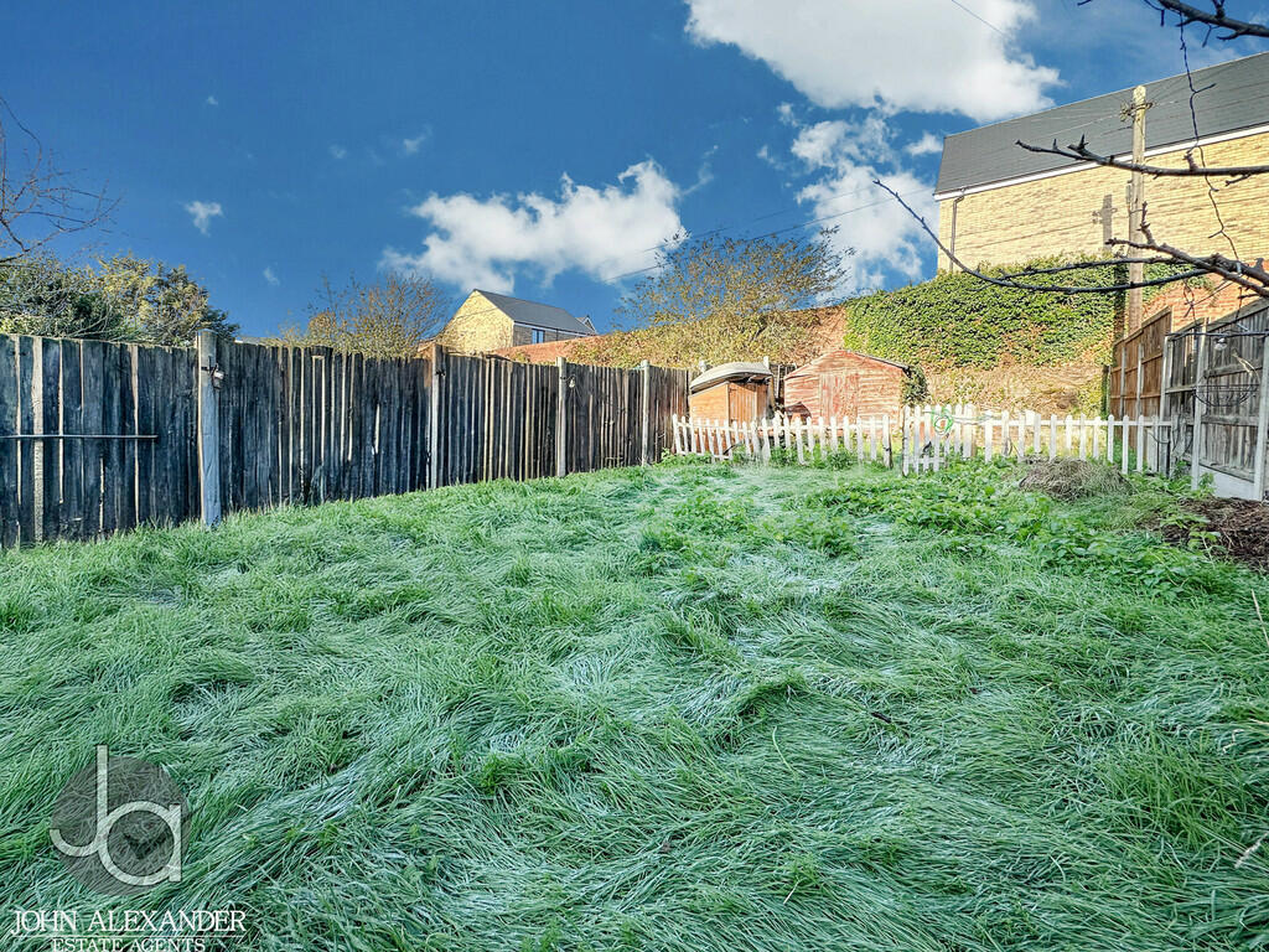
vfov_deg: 85.7
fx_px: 513
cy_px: 476
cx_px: 634
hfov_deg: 102.1
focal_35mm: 14
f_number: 2.2
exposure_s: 1/470
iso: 40
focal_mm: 2.22
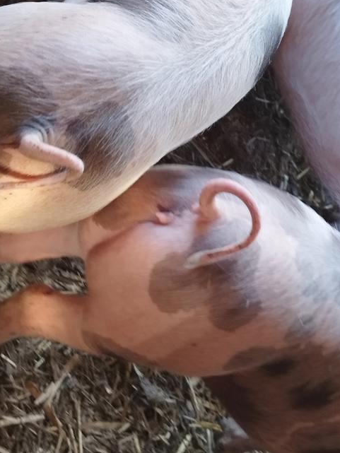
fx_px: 681
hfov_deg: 28.0
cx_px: 204
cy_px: 136
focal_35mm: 52
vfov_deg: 36.3
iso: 220
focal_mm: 5.95
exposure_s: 1/50
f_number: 1.89
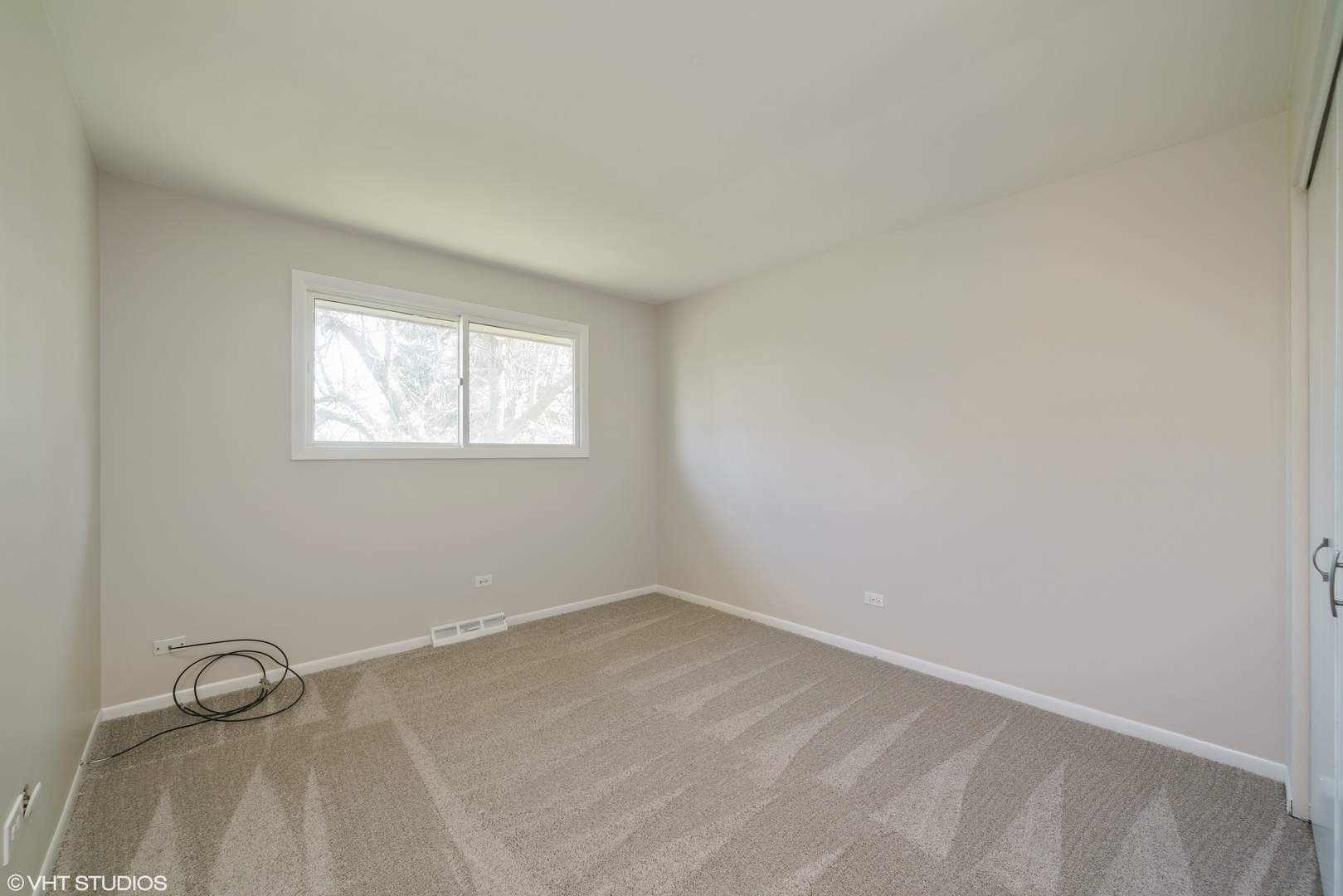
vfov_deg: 81.2
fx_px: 522
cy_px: 448
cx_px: 672
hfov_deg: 104.2
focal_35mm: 14
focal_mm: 14
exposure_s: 1/10
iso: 400
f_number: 8
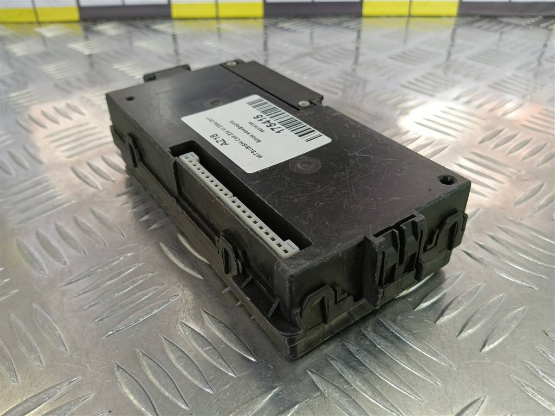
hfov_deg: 65.3
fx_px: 433
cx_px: 278
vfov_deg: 51.4
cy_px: 208
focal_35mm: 27
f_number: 1.6
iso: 86
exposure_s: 1/50
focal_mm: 4.11
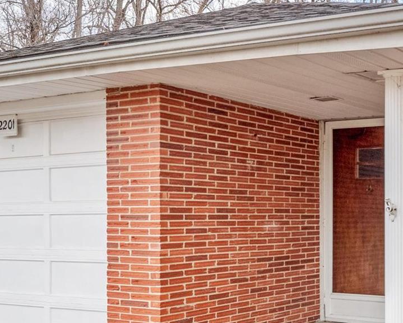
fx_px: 751
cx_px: 269
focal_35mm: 63
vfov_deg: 24.1
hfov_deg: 29.8
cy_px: 217
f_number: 8
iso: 400
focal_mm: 15
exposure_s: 1/100
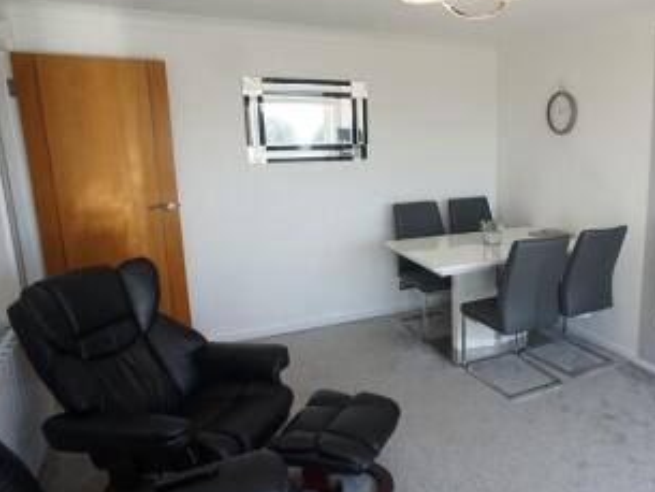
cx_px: 490
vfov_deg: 39.7
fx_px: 681
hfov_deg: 49.3
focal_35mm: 36
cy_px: 237
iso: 160
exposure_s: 1/160
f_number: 4
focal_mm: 16
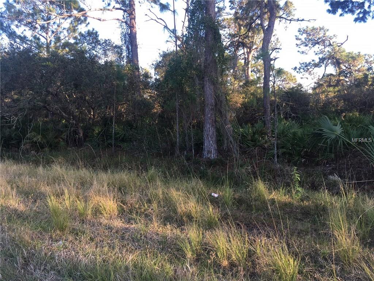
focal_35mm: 29
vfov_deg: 48.2
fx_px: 313
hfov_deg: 61.7
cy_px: 140
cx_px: 187
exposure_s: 1/120
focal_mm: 4.15
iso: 25
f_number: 2.2
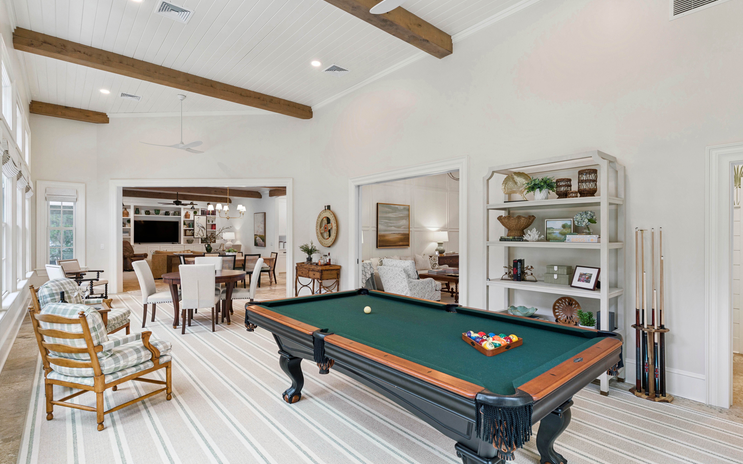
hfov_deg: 91.1
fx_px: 364
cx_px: 382
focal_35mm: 18
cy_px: 238
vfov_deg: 65.0
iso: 250
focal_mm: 17
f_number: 8
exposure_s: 1/10
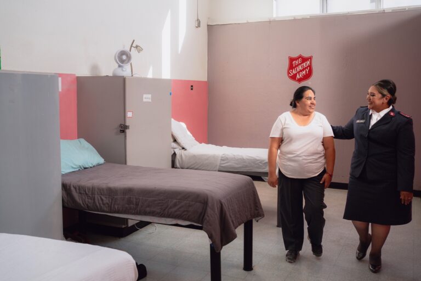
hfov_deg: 54.4
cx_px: 210
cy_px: 140
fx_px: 409
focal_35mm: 35
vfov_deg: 37.9
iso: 500
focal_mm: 35
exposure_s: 1/200
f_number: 5.6
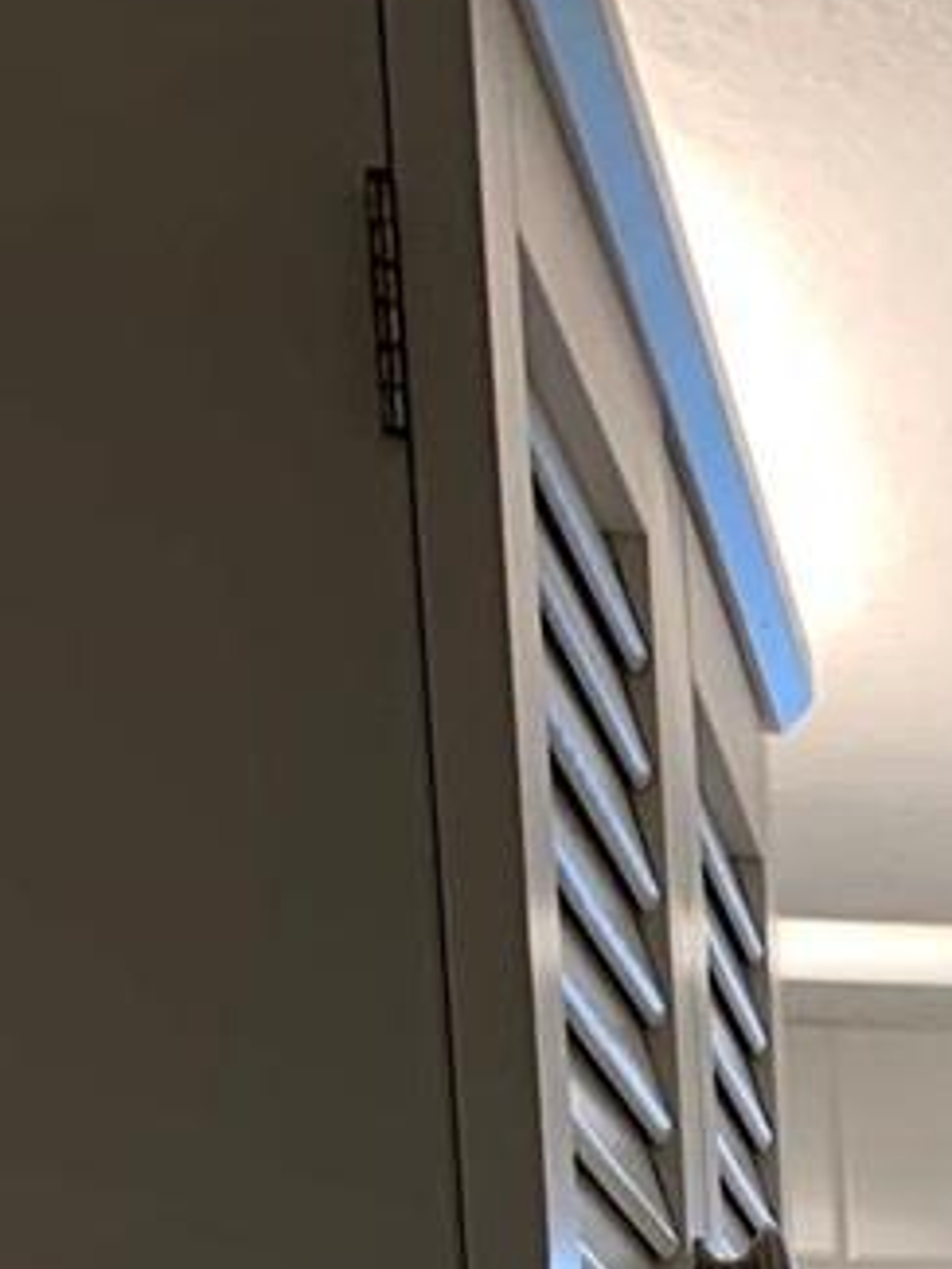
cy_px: 2878
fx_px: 4507
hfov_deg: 10.6
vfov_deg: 12.9
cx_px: 2185
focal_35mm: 123
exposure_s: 1/120
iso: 40
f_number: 1.8
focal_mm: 4.25
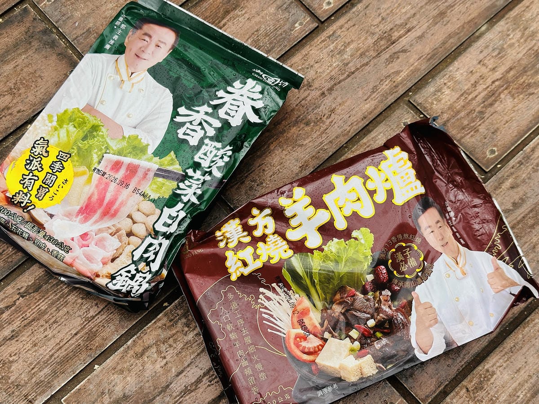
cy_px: 202
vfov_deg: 30.3
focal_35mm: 48
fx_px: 747
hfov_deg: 39.7
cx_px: 270
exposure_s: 1/191
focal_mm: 6.86
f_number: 1.78
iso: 50
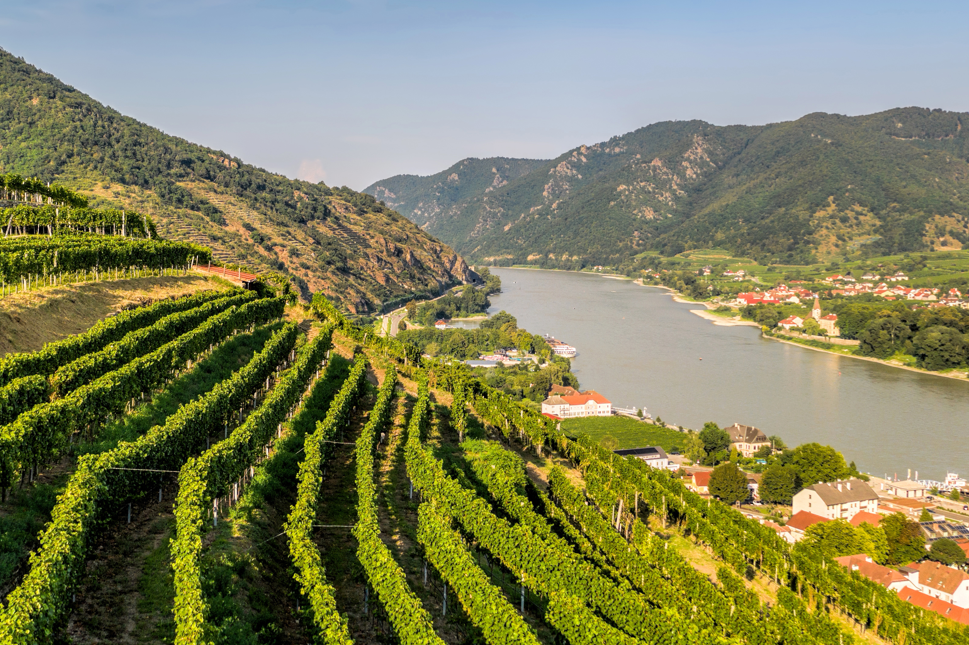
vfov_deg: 28.0
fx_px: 1292
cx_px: 424
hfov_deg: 41.1
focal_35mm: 48
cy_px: 295
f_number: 2.8
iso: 100
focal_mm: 10.3
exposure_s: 1/200
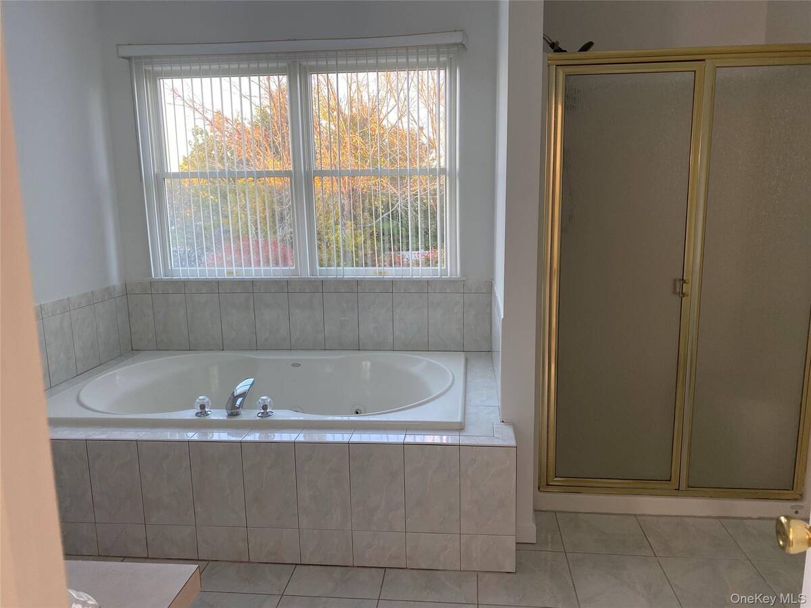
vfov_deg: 53.1
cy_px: 304
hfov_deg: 67.3
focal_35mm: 26
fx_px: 609
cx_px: 406
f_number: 1.8
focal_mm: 4.25
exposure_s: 1/60
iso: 64
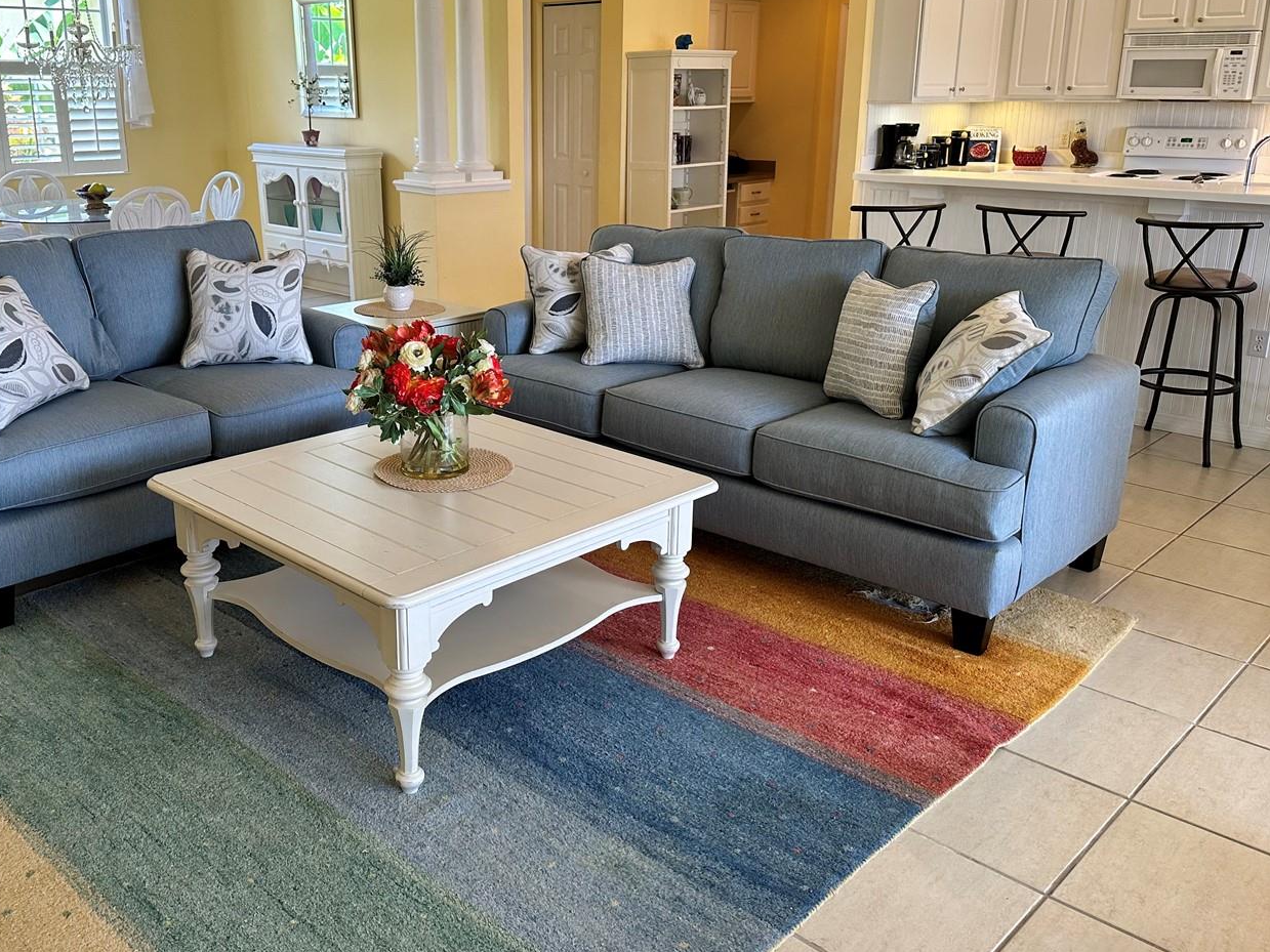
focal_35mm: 31
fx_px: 1137
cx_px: 542
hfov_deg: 58.1
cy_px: 421
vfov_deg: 45.4
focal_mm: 6.86
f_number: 1.78
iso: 160
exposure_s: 1/120
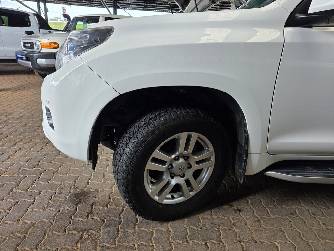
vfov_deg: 58.9
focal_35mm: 23
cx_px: 167
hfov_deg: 73.9
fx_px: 222
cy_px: 126
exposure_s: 1/359
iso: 50
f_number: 1.7
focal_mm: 6.25
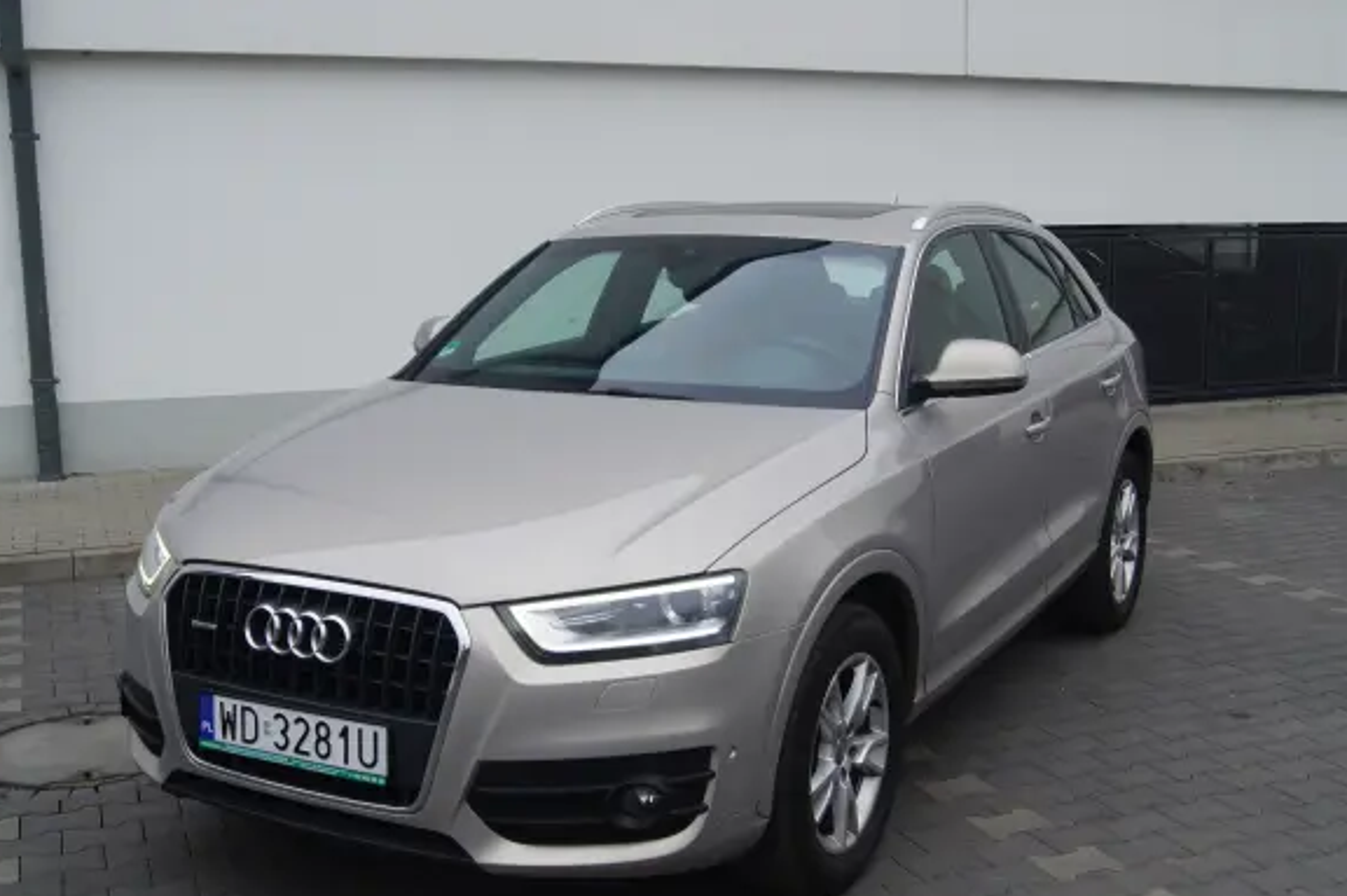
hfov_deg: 48.5
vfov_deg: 33.3
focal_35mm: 40
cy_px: 494
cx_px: 713
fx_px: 1495
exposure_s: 1/60
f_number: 10
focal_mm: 24
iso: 100
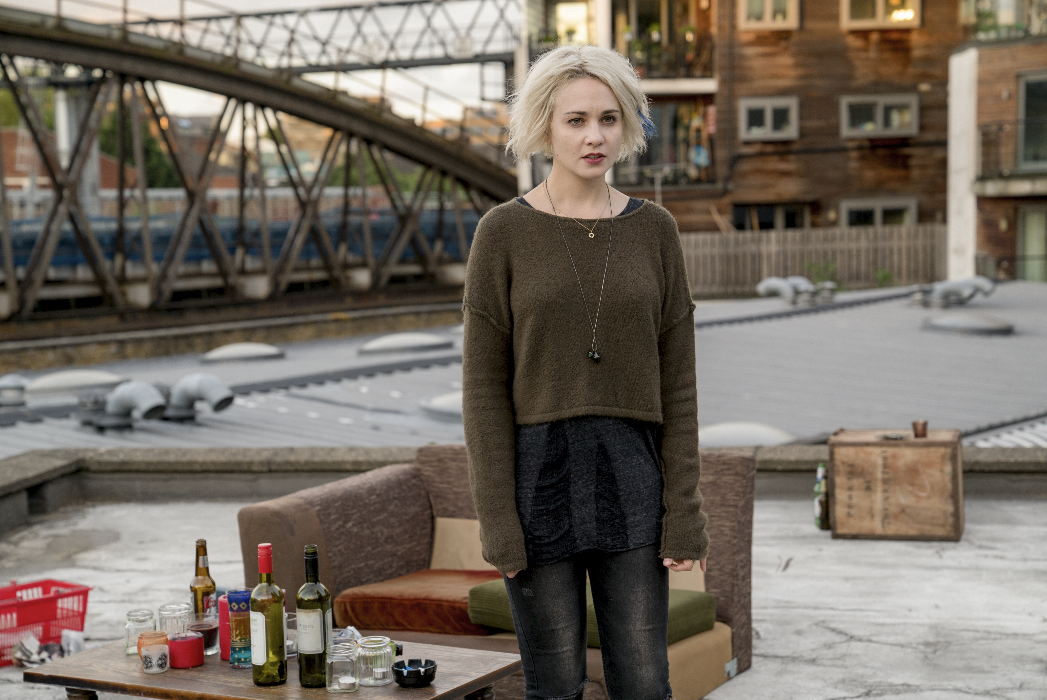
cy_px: 350
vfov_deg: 19.5
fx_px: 2037
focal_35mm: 70
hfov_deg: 28.8
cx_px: 524
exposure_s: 1/160
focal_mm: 70
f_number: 4.5
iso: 400
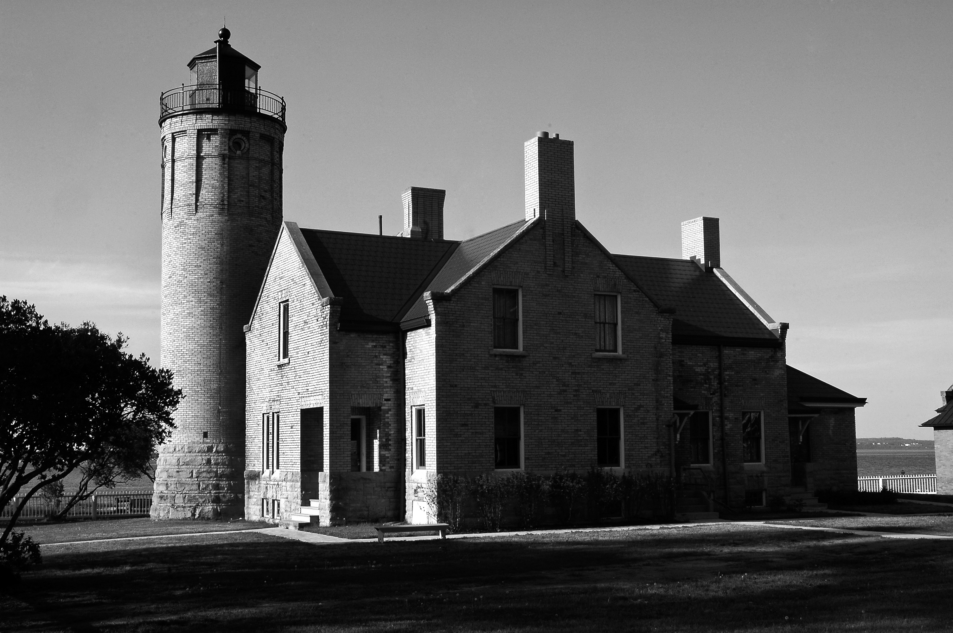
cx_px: 476
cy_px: 316
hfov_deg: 42.4
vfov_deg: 28.9
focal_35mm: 46
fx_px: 1230
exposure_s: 1/80
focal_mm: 31
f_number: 25
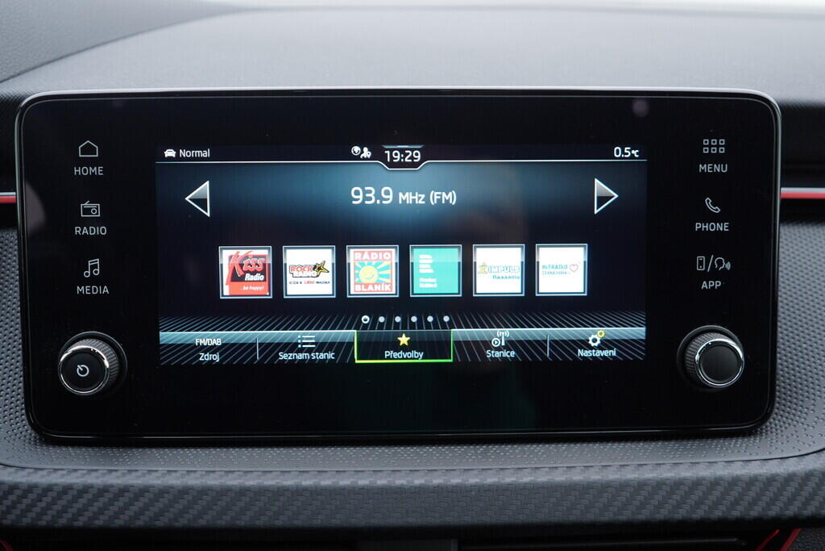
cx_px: 412
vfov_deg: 36.9
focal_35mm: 36
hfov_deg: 53.1
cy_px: 276
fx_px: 825
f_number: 2.8
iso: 160
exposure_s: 1/40
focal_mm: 24
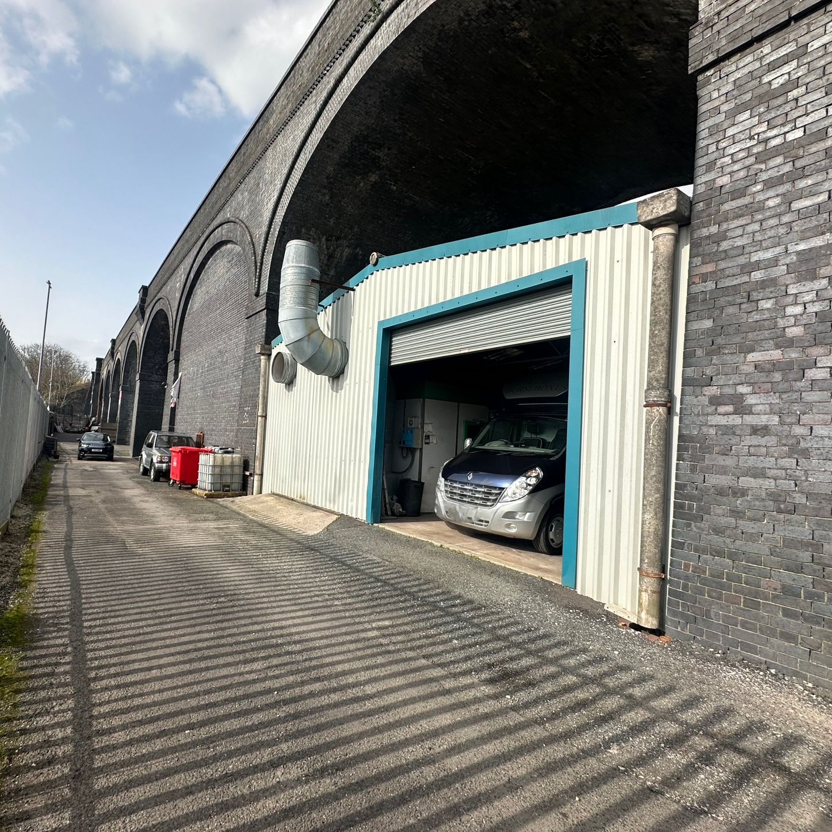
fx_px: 462
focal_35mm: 17
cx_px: 342
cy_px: 421
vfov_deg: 84.0
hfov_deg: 83.2
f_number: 2.2
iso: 40
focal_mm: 2.22
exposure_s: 1/1949
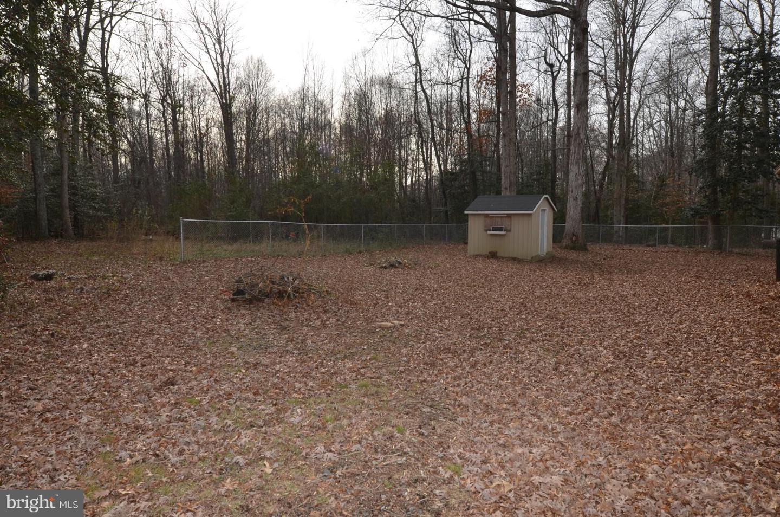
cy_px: 258
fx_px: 454
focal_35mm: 21
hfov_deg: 81.3
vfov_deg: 59.3
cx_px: 390
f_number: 7.1
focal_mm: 14
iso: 100
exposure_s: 1/200
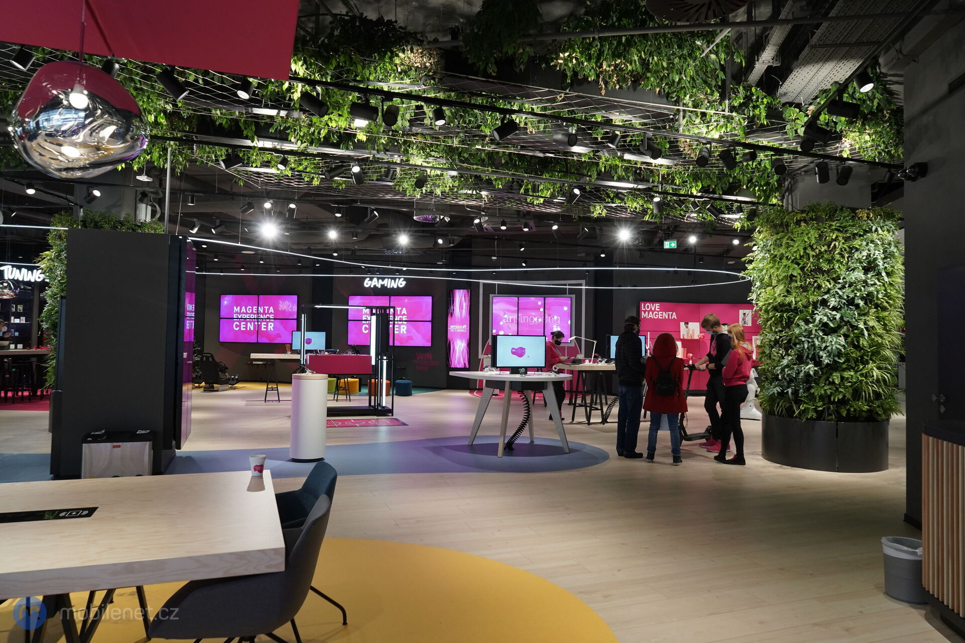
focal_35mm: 24
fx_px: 643
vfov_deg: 53.1
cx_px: 482
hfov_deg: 73.7
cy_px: 322
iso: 2500
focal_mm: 24
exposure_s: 1/200
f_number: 7.1
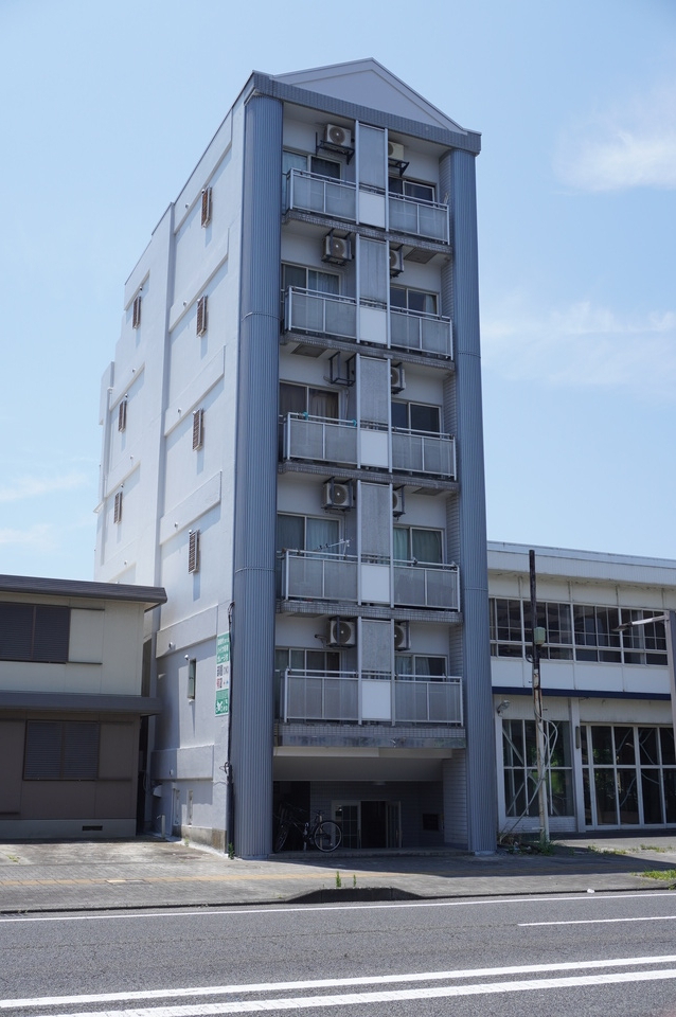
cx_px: 338
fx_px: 1101
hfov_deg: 34.1
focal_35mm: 39
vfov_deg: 49.6
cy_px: 508
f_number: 8
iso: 100
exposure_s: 1/250
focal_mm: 26
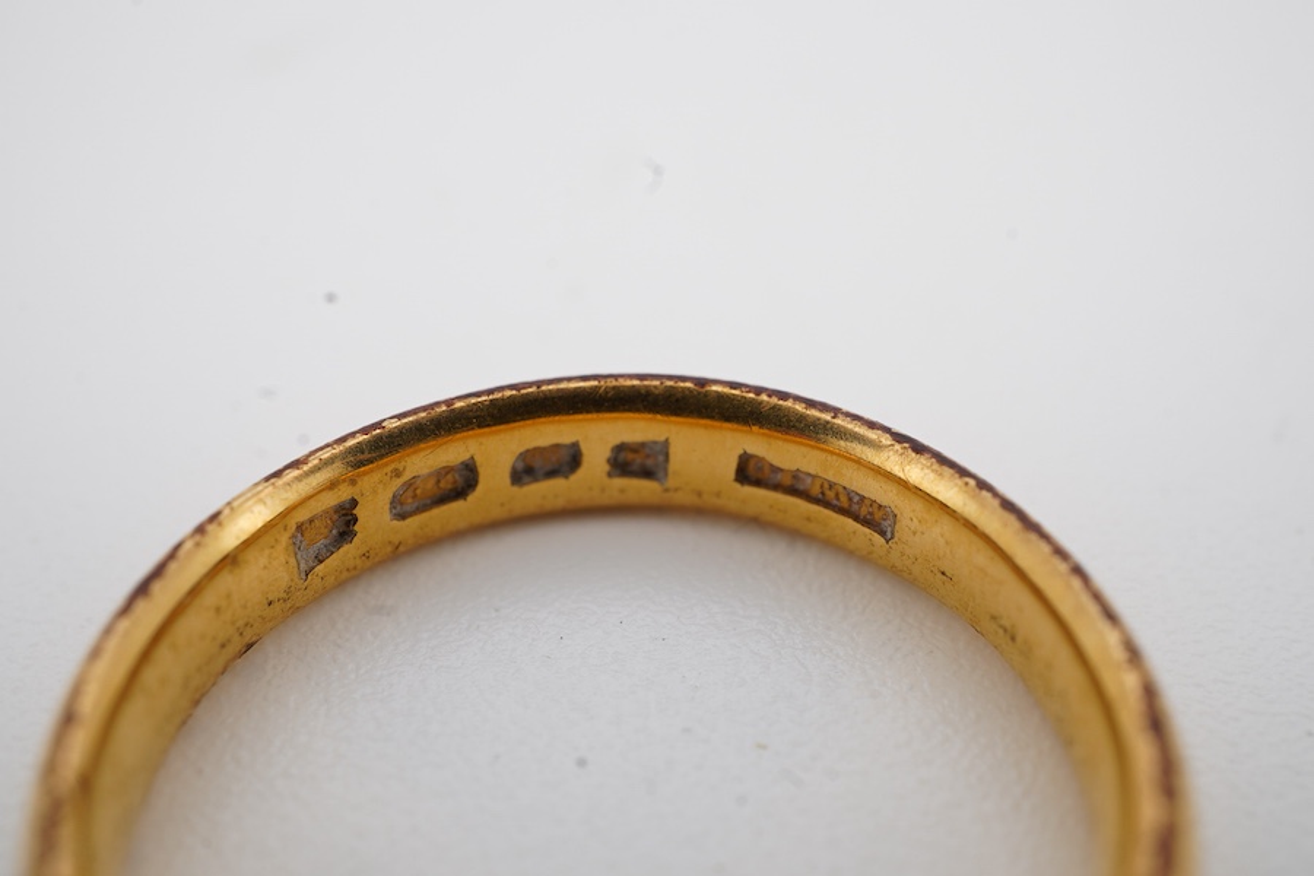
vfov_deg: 29.9
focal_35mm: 45
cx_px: 657
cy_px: 438
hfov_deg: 43.6
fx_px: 1642
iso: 160
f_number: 22
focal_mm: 30
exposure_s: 1/125
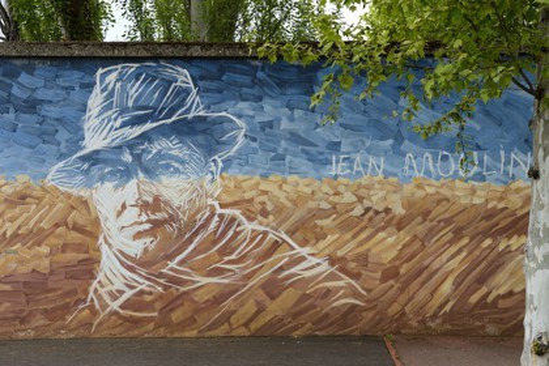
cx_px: 274
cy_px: 183
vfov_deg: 24.6
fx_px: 839
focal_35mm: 55
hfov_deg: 36.2
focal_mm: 55
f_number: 8
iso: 200
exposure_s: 1/250
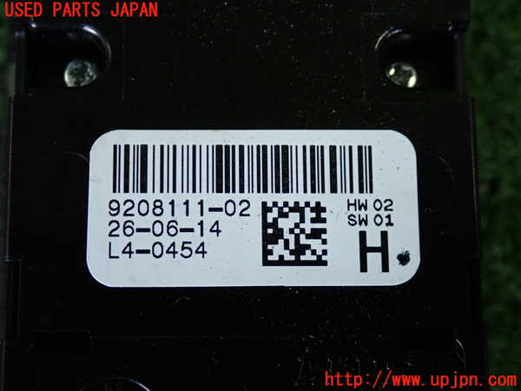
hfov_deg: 29.0
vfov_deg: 21.9
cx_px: 260
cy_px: 196
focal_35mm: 67
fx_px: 1008
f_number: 3.8
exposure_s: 1/125
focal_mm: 11.88
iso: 1000
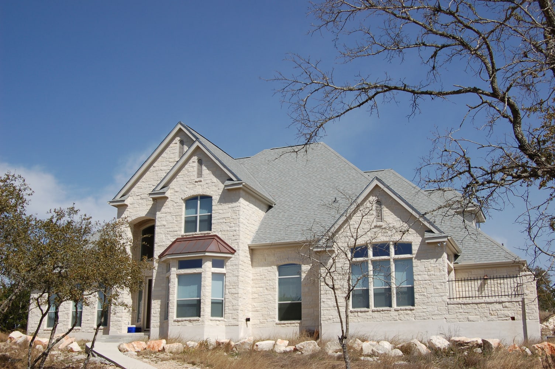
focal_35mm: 45
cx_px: 278
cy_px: 184
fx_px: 693
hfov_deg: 43.6
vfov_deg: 29.8
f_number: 10
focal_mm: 30
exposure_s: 1/400
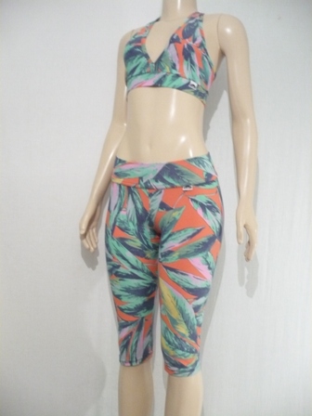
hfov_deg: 40.7
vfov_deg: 52.6
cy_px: 208
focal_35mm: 35
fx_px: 421
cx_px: 156
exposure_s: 1/25
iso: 400
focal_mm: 5.8
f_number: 2.8
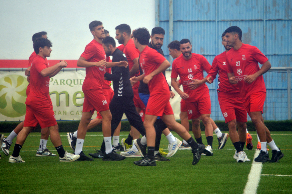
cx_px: 146
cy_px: 97
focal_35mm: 405
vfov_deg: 3.4
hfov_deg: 5.1
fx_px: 3284
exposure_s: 1/320
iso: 560
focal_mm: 270
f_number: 5.6
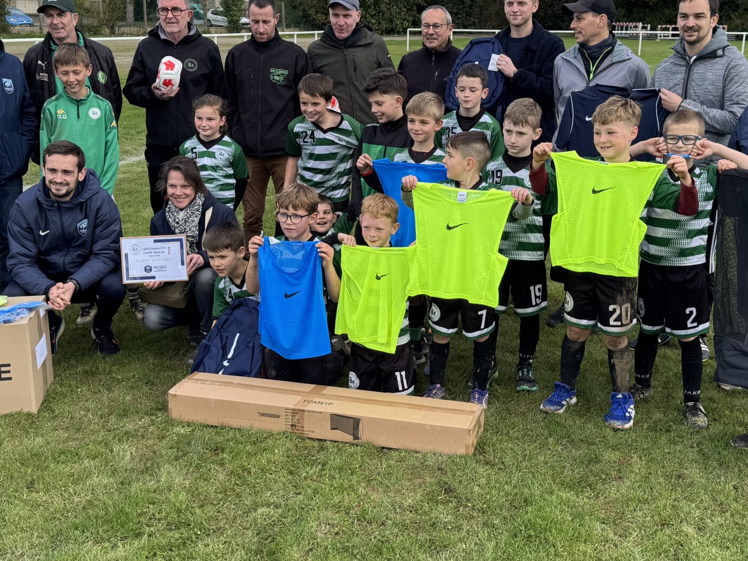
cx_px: 389
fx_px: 951
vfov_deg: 32.8
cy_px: 241
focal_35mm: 44
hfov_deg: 42.9
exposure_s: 1/1112
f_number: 1.78
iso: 80
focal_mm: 6.76
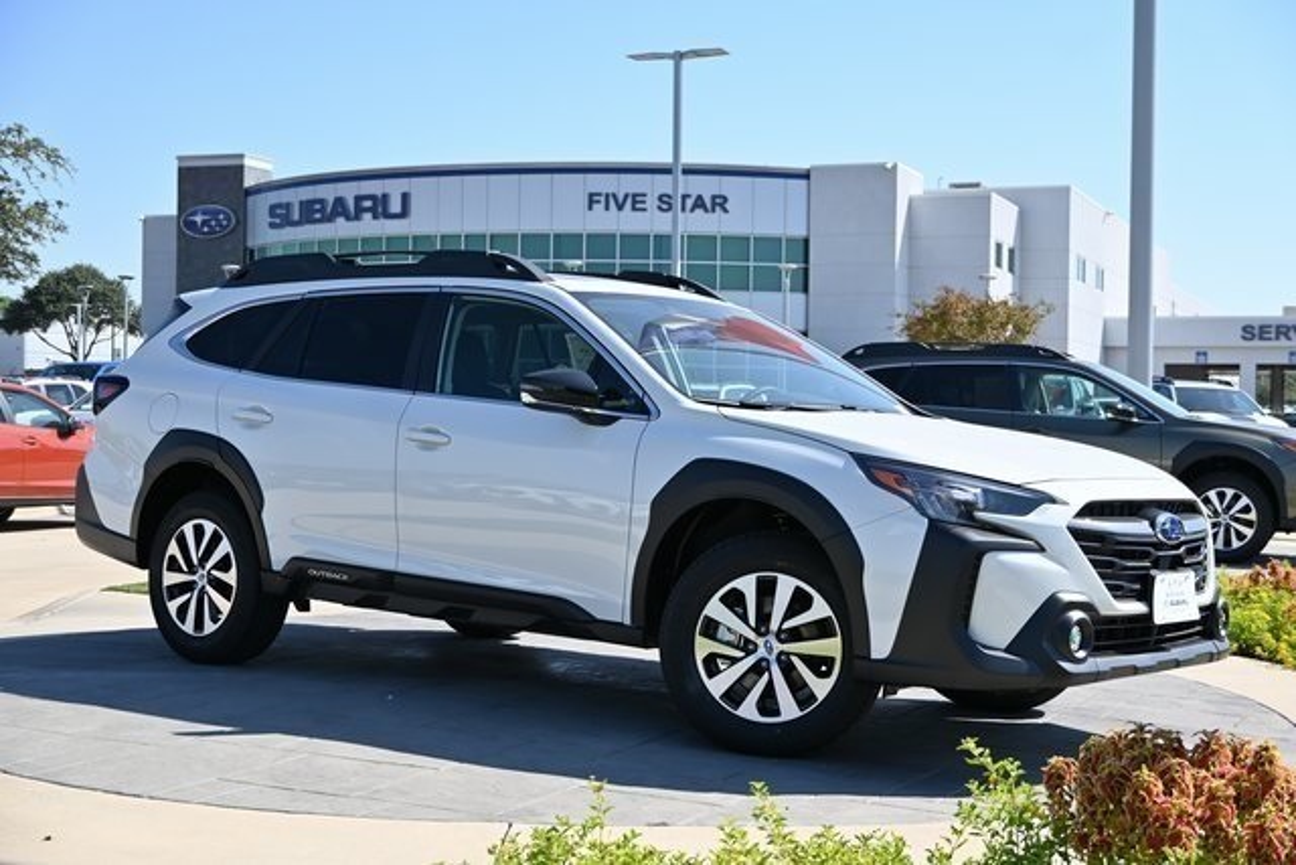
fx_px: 1836
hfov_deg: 38.9
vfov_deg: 26.5
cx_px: 648
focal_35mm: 51
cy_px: 432
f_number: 4.2
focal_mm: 34
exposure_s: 1/800
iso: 110
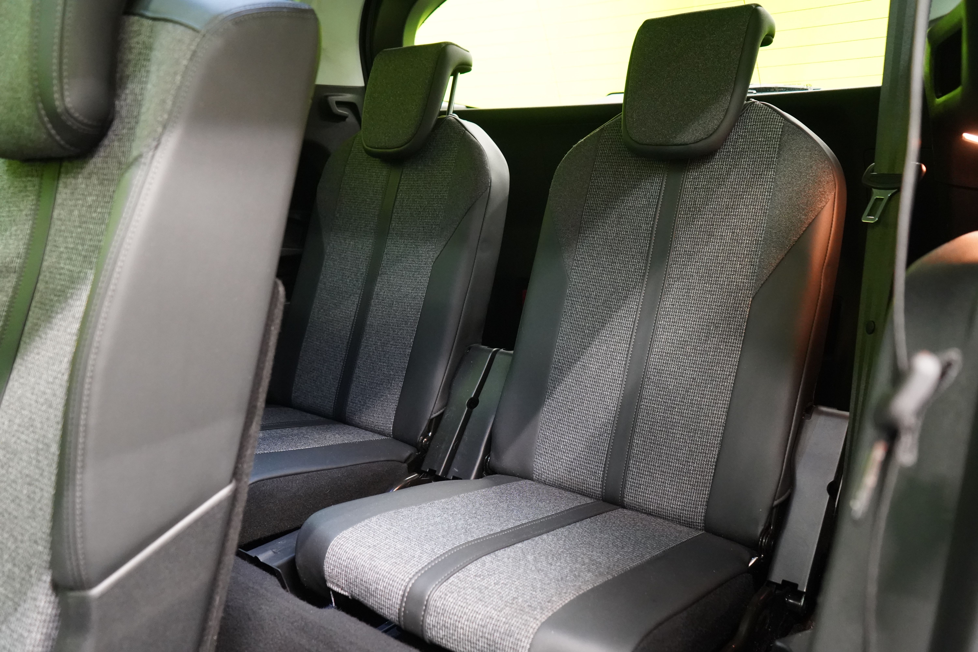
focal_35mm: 28
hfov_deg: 65.5
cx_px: 489
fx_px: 761
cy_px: 326
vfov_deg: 46.4
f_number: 5
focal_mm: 28
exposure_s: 1/20
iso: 8000
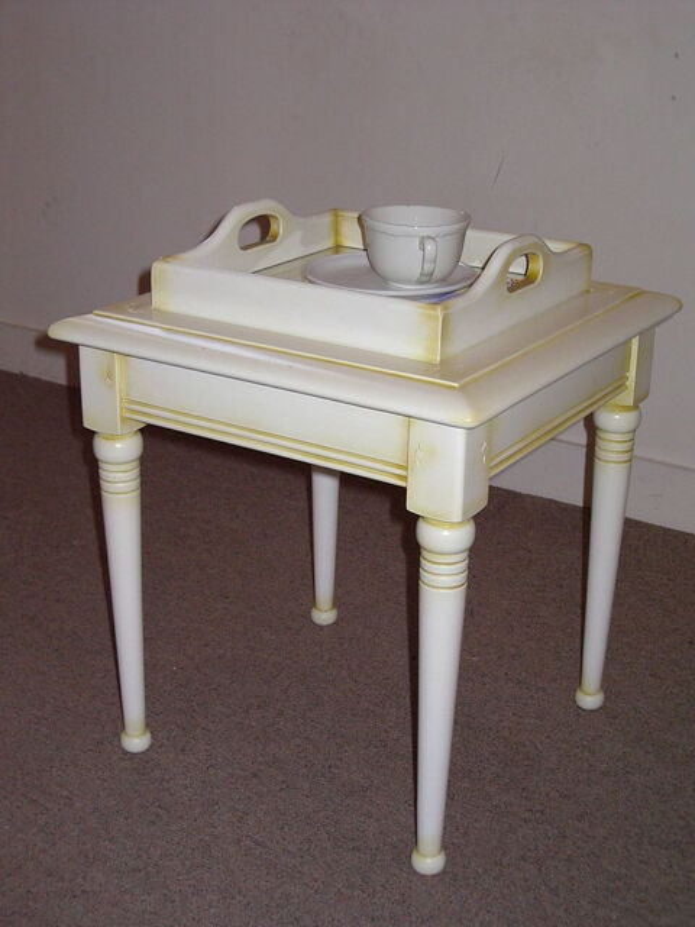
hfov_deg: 28.0
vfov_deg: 36.8
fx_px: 1392
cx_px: 348
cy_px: 464
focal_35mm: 52
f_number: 3
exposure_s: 1/60
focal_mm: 7.8
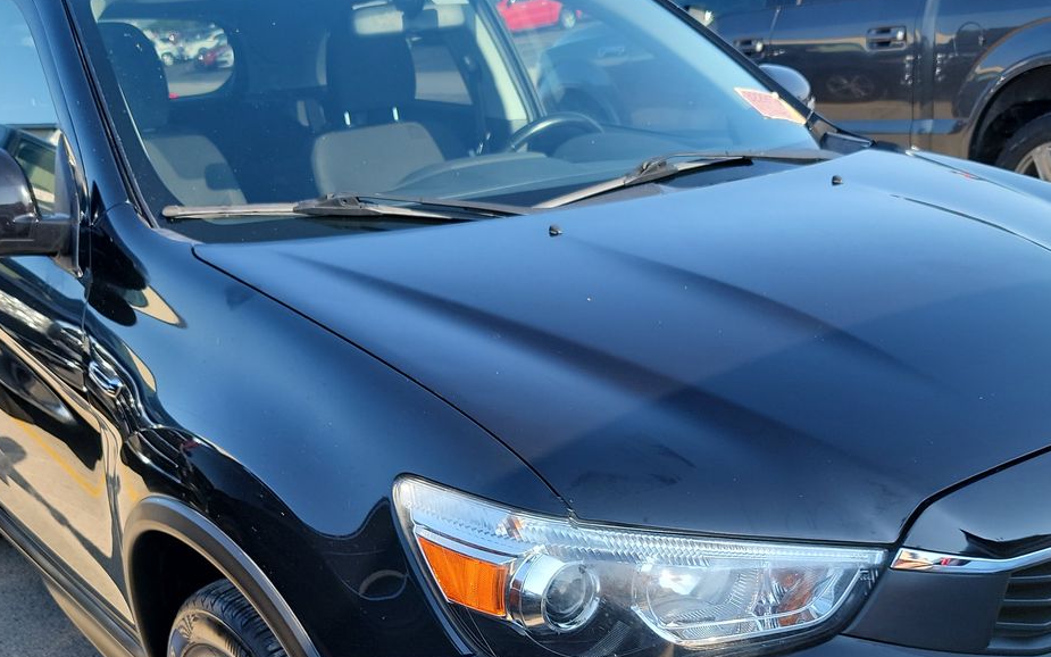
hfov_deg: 45.1
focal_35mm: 44
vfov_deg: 28.6
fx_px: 1260
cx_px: 606
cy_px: 529
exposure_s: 1/285
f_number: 1.8
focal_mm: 6.7
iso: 50
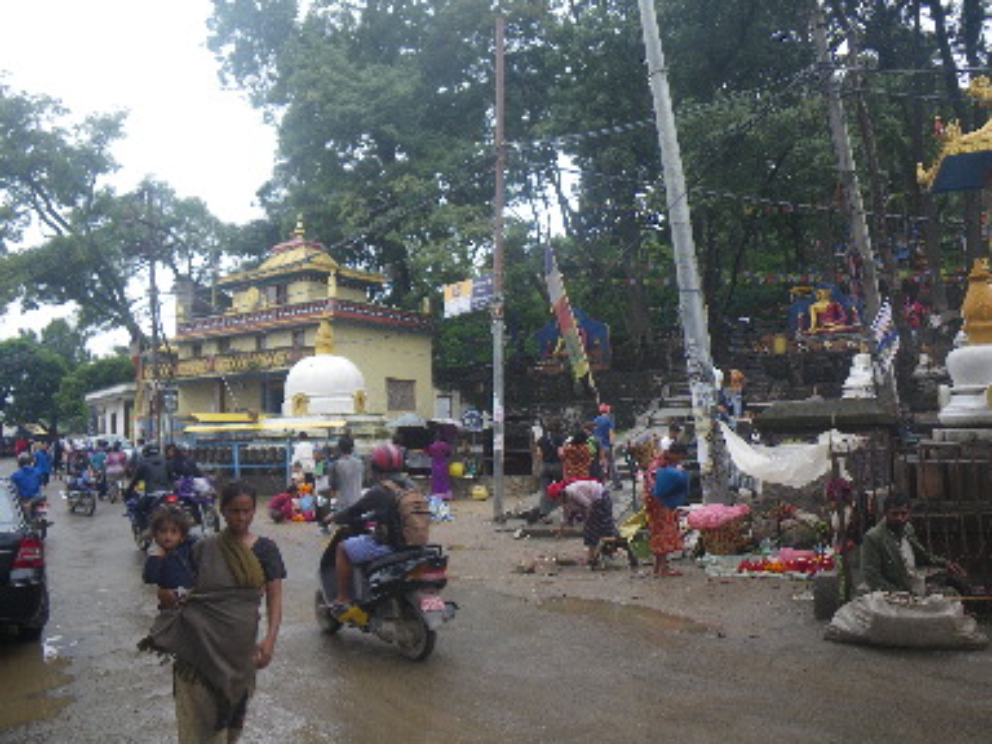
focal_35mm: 28
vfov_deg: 49.7
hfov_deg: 63.4
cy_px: 372
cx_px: 496
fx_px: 802
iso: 50
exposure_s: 1/125
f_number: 3.5
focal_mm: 5
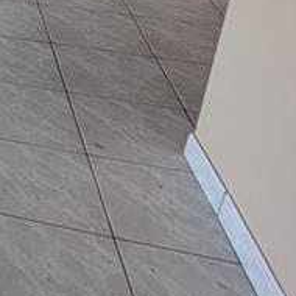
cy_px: -107
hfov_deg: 16.4
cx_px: -356
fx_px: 648
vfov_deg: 22.5
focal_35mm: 67
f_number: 1.7
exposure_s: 1/121
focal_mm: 2.02
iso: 42
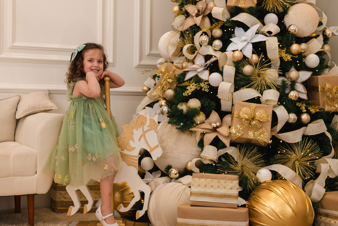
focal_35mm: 57
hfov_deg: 35.0
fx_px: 535
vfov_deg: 23.8
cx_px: 153
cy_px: 110
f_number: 4
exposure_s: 1/200
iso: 250
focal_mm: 50
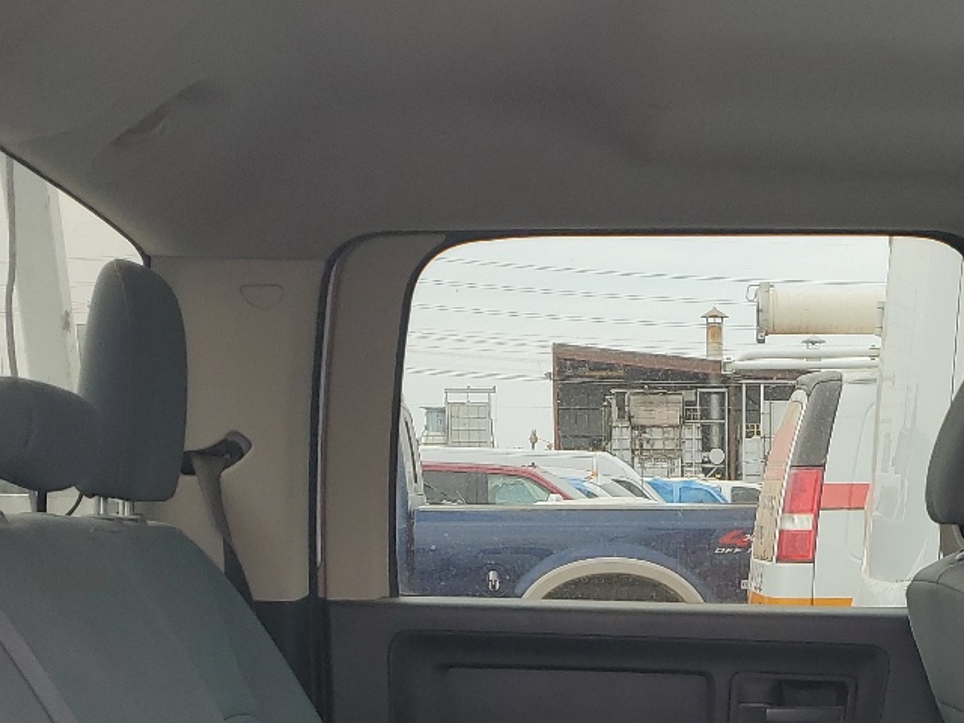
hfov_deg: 29.3
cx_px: 740
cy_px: 899
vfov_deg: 20.9
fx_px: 1810
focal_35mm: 65
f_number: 1.5
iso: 50
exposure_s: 1/385
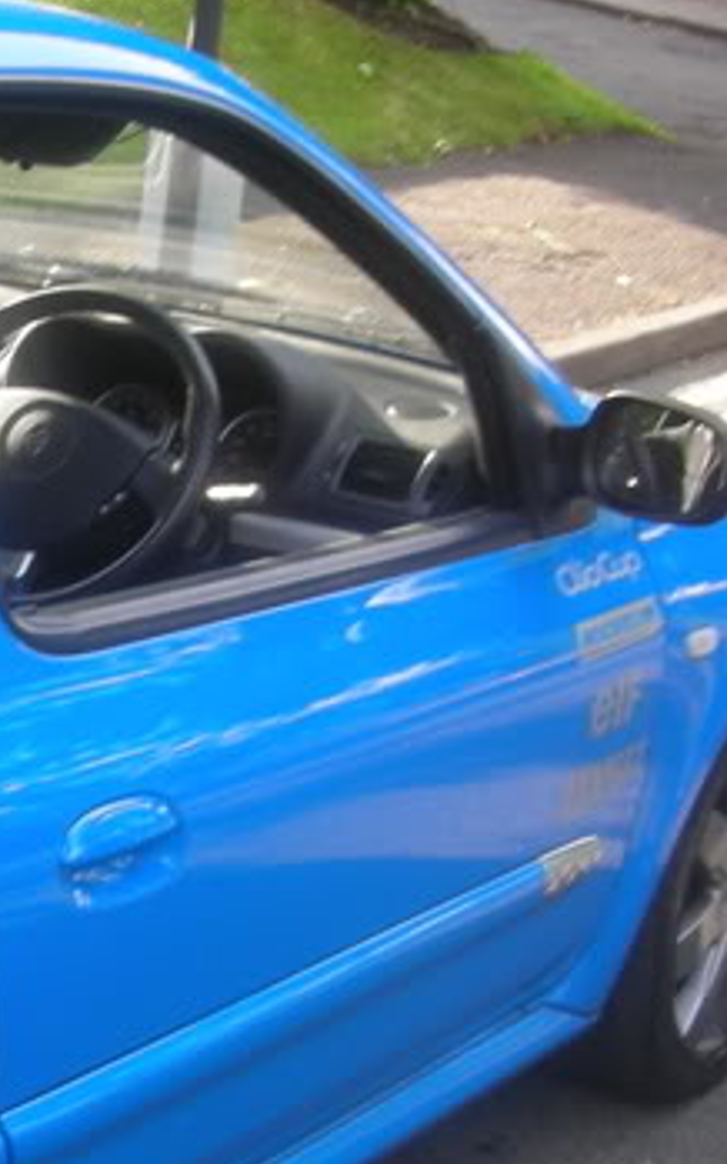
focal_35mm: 85
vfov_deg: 24.3
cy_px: 770
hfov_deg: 14.1
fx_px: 2696
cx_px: -444
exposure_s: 1/48.1
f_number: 3
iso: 50
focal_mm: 5.8
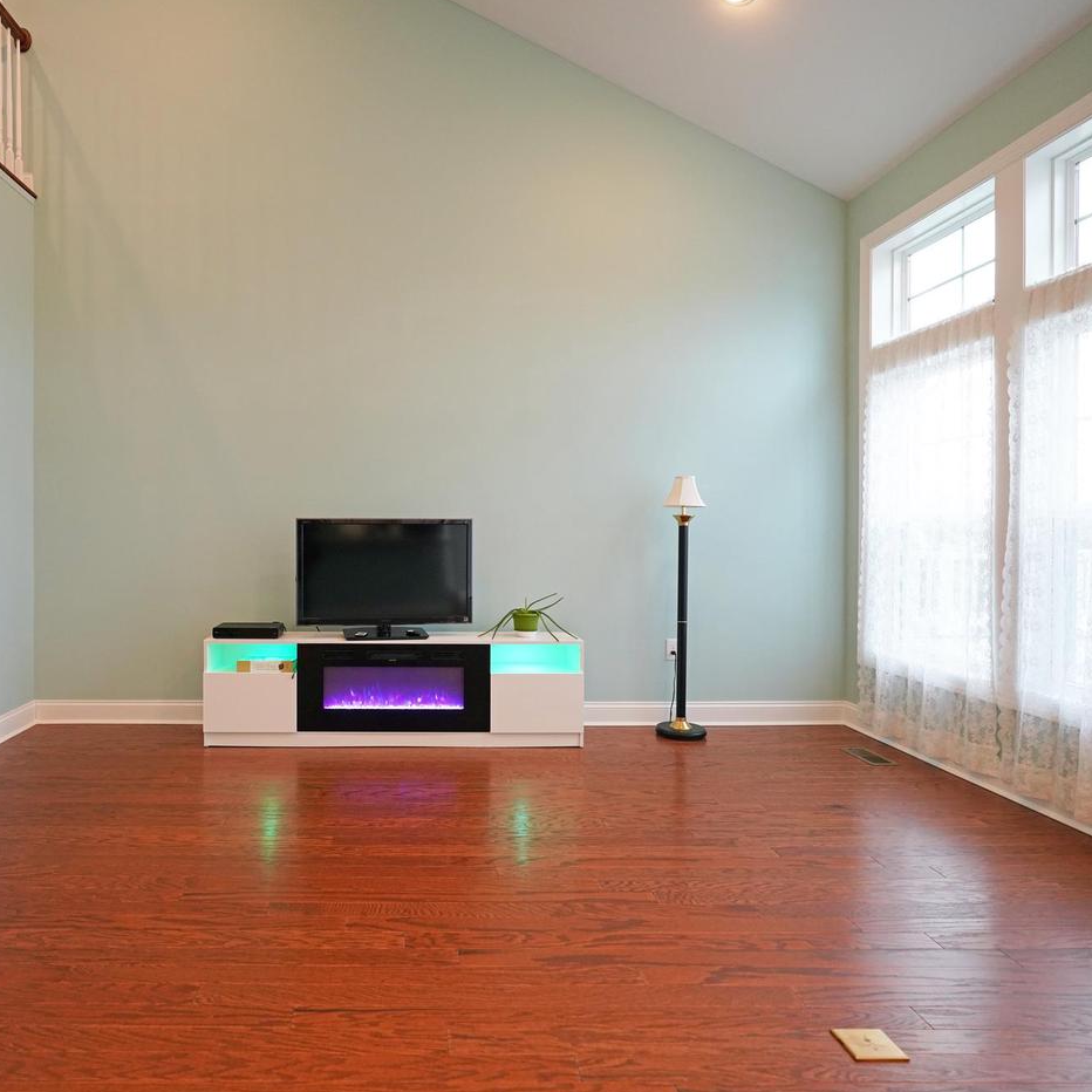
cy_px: 537
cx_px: 401
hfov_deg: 70.8
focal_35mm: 21
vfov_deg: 72.1
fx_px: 749
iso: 1600
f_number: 3.5
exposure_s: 1/160
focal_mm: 16
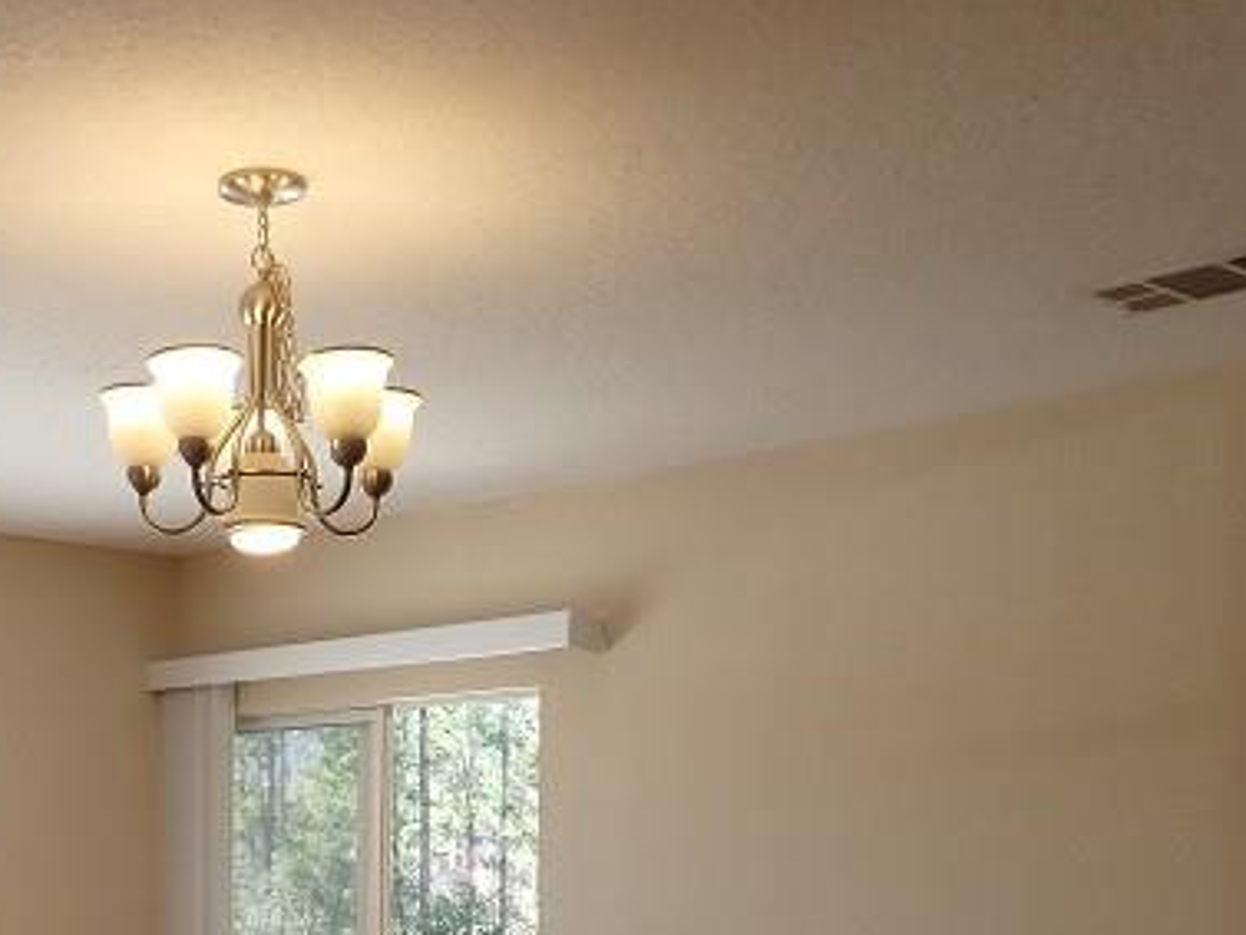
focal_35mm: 53
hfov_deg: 34.8
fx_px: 1908
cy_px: 981
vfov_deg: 25.8
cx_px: 218
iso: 100
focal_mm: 4.5
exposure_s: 1/125
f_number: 2.8
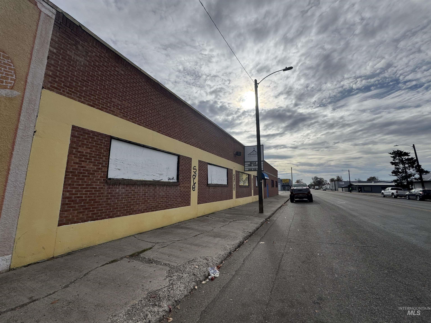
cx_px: 216
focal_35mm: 14
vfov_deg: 85.7
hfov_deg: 102.1
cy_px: 162
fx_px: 174
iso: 40
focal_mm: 2.22
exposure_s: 1/5650
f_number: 2.2
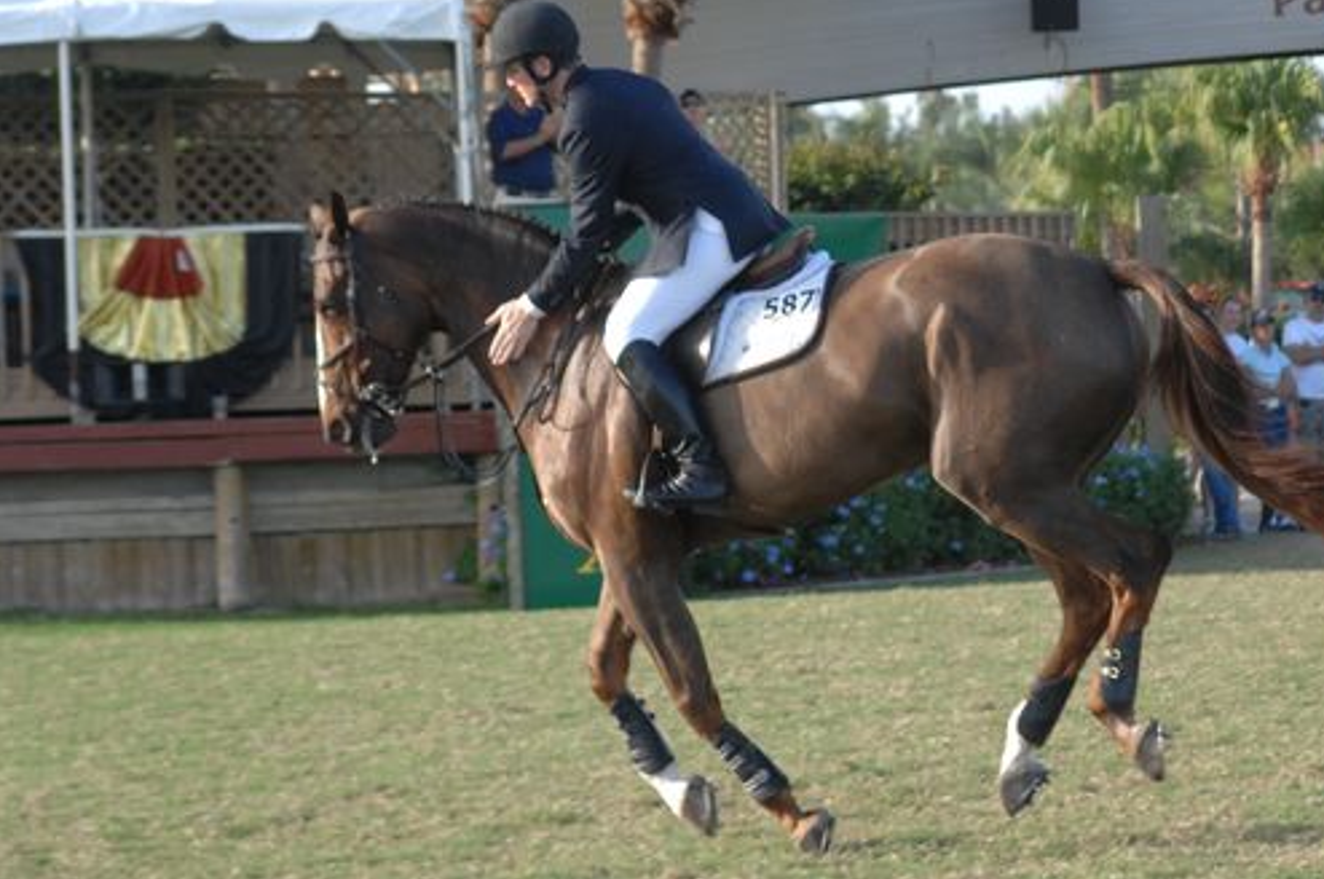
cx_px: 850
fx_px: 6134
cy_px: 379
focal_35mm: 167
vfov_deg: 8.2
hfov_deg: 12.3
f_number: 5.6
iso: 400
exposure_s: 1/400
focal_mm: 86
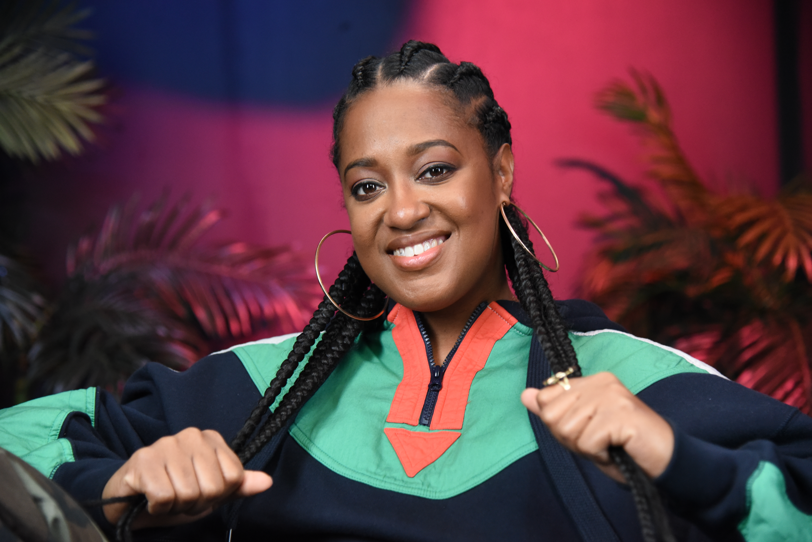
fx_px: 1489
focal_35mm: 66
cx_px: 406
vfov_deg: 20.6
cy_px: 271
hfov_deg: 30.5
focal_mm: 66
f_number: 4
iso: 4000
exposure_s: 1/100
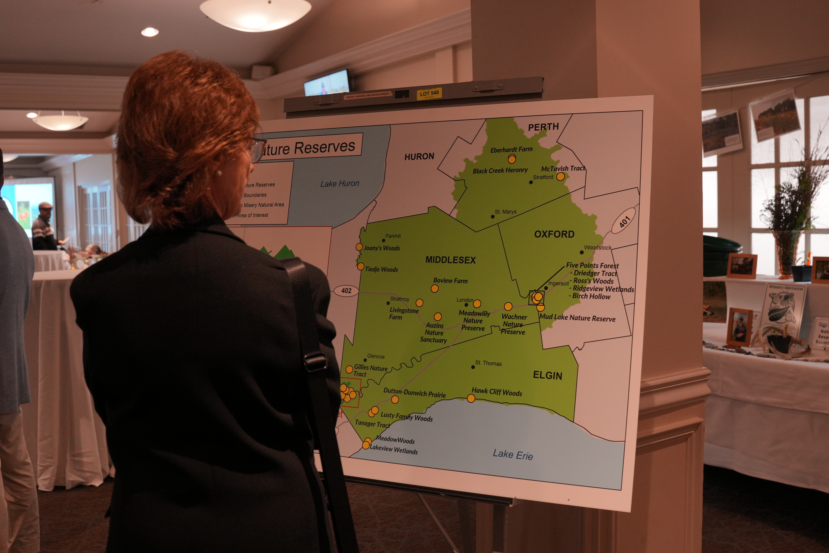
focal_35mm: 36
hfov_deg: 53.1
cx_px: 414
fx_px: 829
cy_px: 276
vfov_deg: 36.9
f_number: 3.5
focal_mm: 24
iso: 640
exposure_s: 1/60
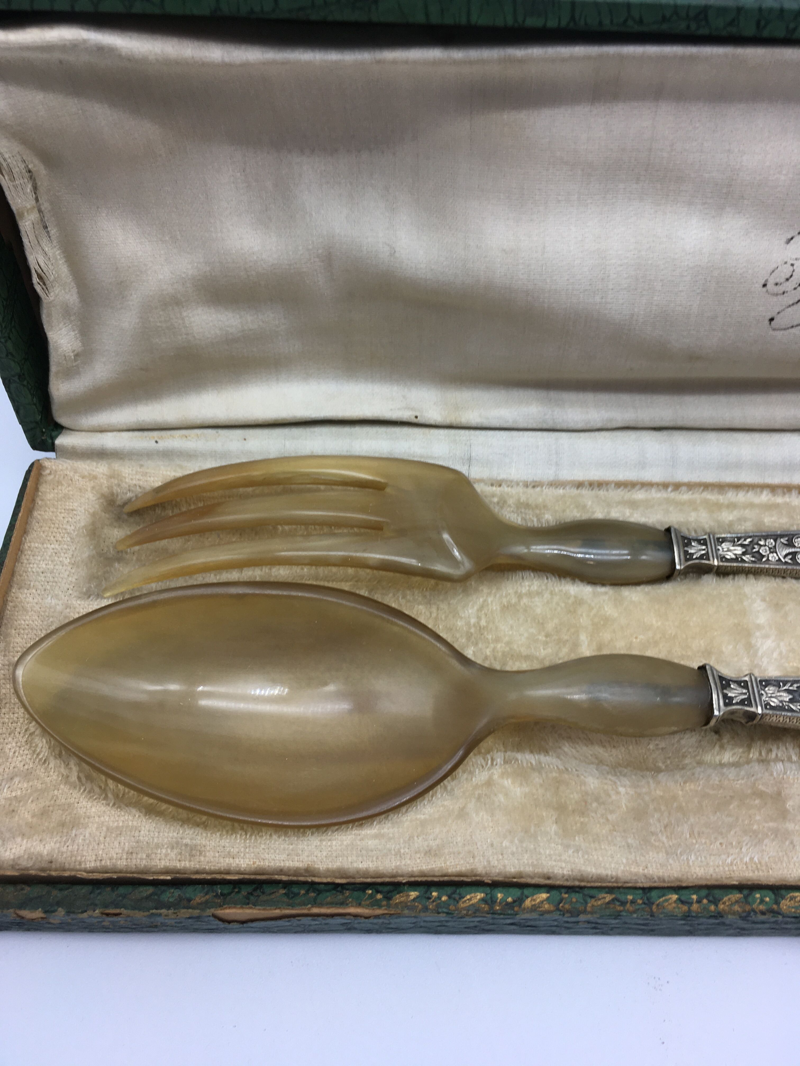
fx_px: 894
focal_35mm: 29
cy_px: 533
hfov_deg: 48.2
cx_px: 400
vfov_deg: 61.7
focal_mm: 4.15
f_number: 2.2
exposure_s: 1/122
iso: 25
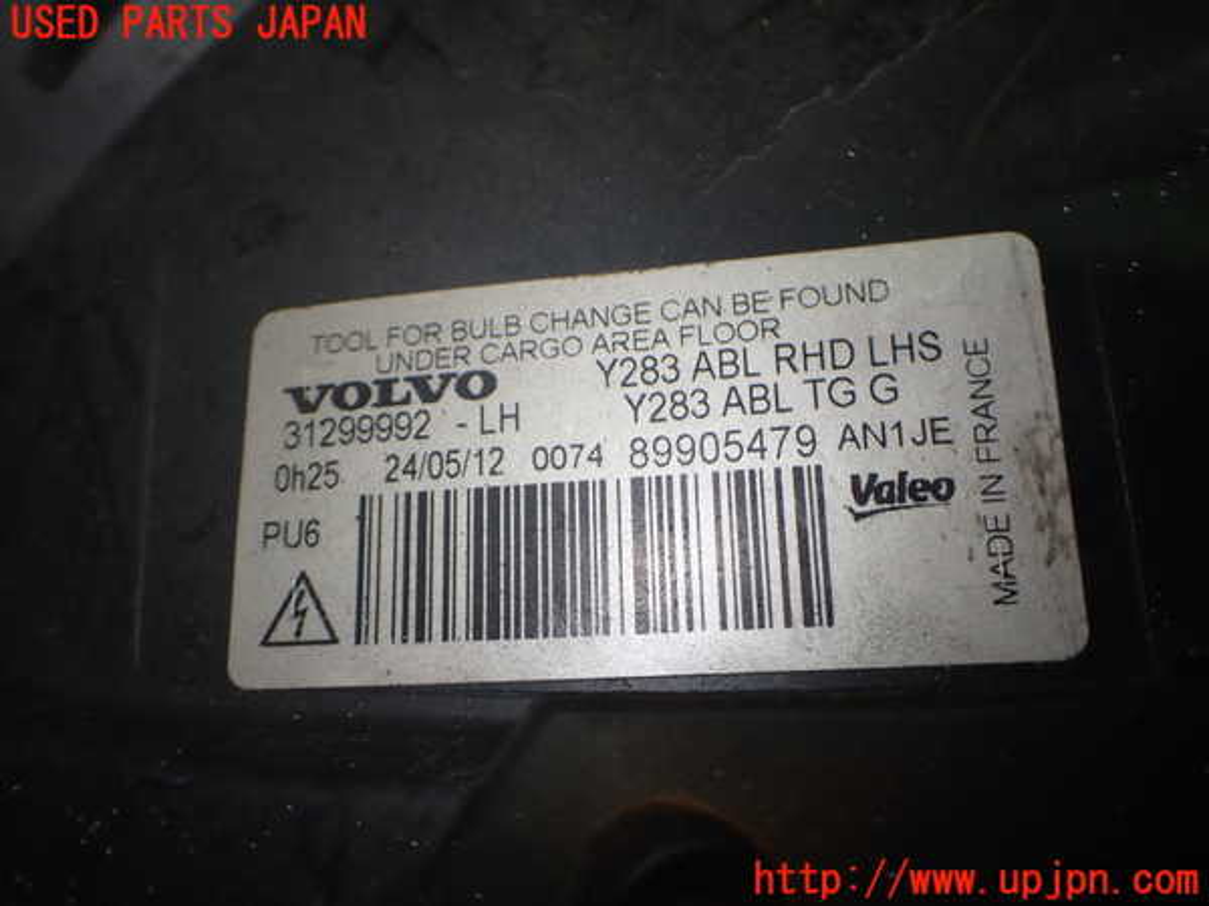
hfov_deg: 60.0
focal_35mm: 30
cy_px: 453
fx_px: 1048
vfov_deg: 46.8
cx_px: 604
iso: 160
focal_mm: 5.4
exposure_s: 1/125
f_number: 2.3
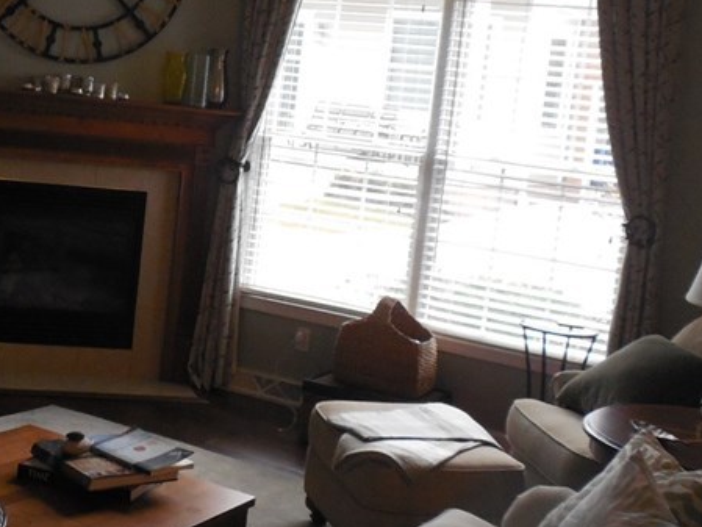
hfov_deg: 33.5
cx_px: 231
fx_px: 1156
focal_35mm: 57
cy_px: 185
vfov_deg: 25.6
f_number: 3.3
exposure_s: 1/30
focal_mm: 4.5
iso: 400
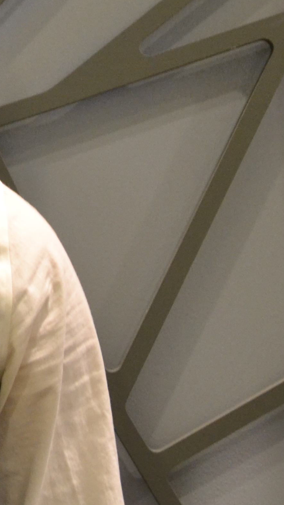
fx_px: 2945
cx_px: -240
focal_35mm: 220
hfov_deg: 5.4
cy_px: 48
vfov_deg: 9.8
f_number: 5.3
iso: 1600
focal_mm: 48
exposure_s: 1/30
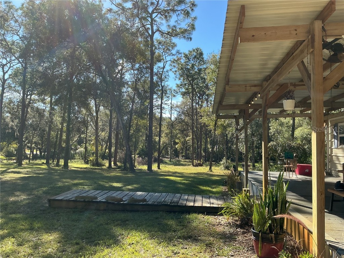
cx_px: 172
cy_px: 129
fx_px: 288
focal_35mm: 29
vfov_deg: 48.2
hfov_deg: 61.7
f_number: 1.8
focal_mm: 3
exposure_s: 1/627
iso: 25
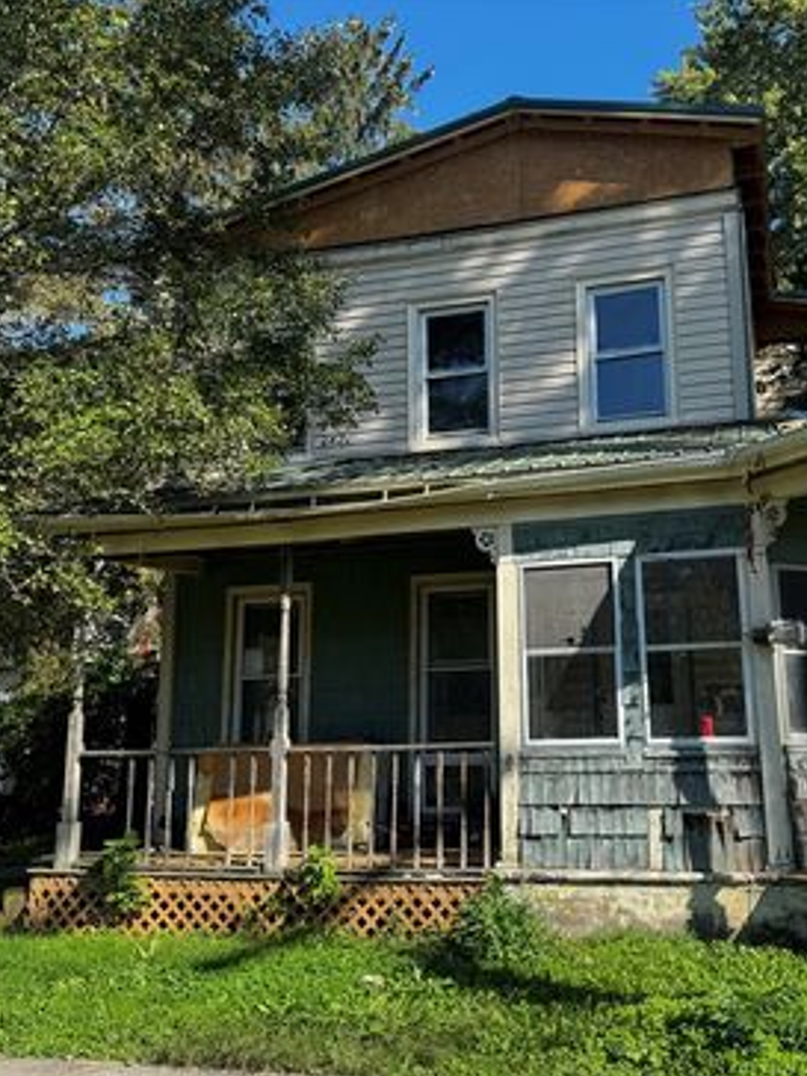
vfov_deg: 55.3
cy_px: 548
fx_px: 1026
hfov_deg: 42.6
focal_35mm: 33
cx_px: 511
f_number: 1.78
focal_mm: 6.76
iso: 80
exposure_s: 1/1597
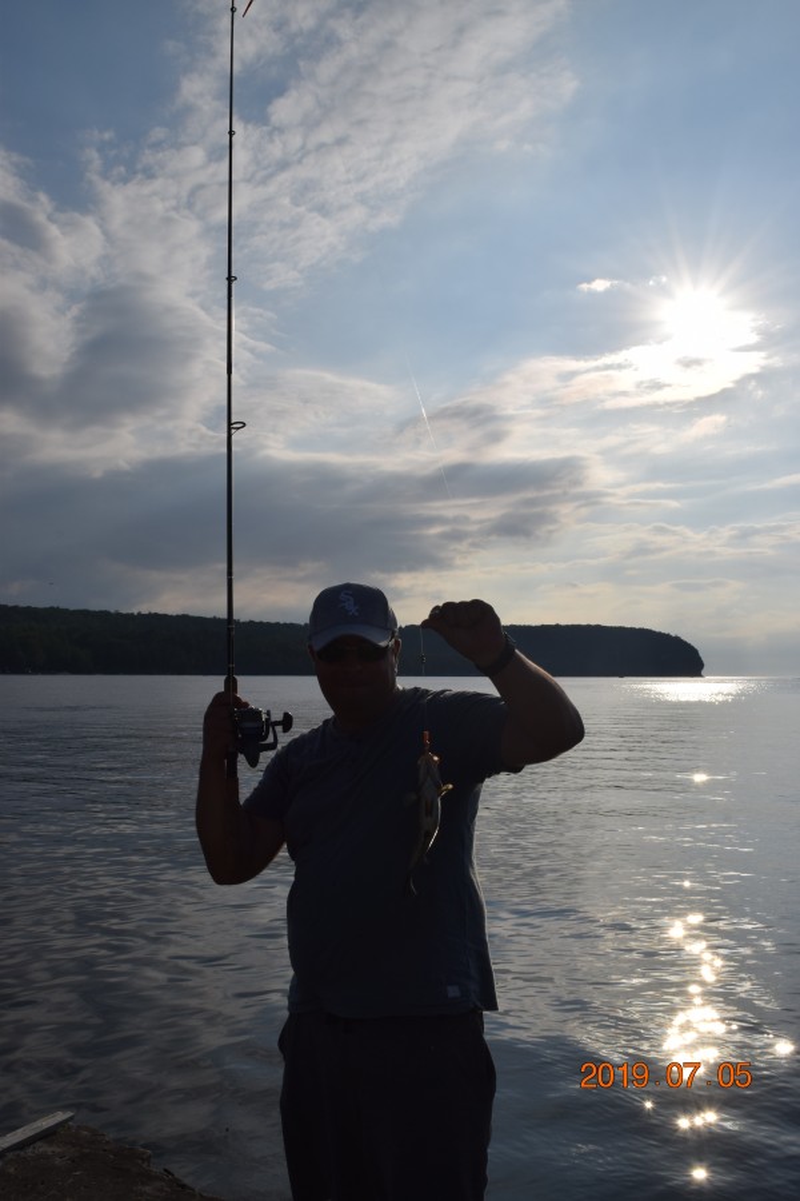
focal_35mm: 33
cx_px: 400
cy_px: 600
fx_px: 1100
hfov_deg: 40.0
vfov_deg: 57.2
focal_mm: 22
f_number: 14
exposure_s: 1/800
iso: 200
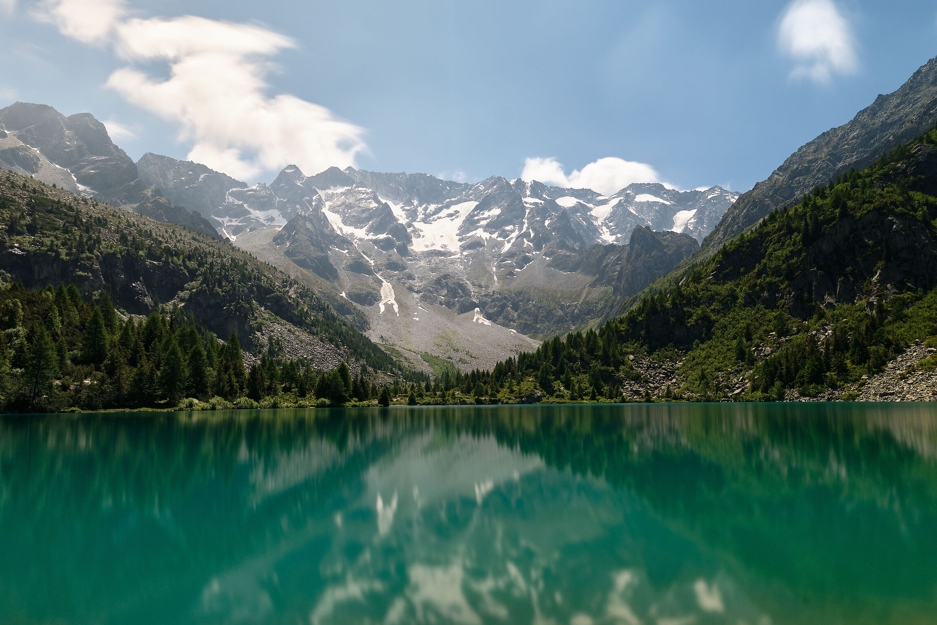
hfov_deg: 78.6
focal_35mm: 22
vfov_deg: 57.2
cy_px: 314
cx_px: 467
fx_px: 573
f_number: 8
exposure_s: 80
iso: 200
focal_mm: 13.8
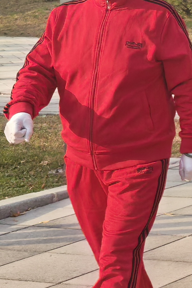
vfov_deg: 13.8
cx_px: 572
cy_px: 34
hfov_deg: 8.0
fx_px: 1175
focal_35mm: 147
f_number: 1.8
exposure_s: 1/2012
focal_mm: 5.35
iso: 50
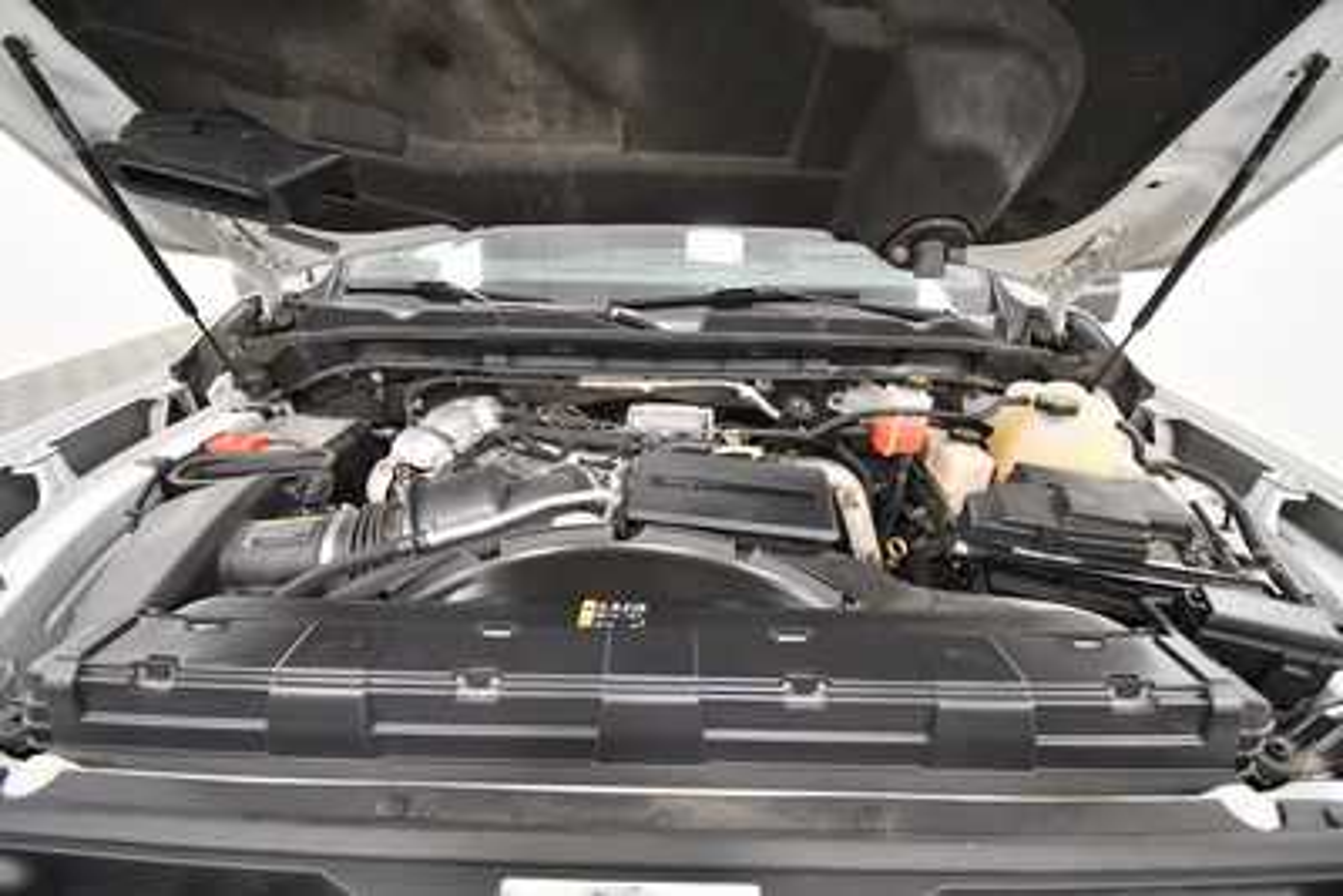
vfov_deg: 77.4
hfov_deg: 100.4
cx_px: 672
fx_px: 560
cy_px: 448
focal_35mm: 15
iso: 2000
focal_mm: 10
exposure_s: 1/125
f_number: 4.5
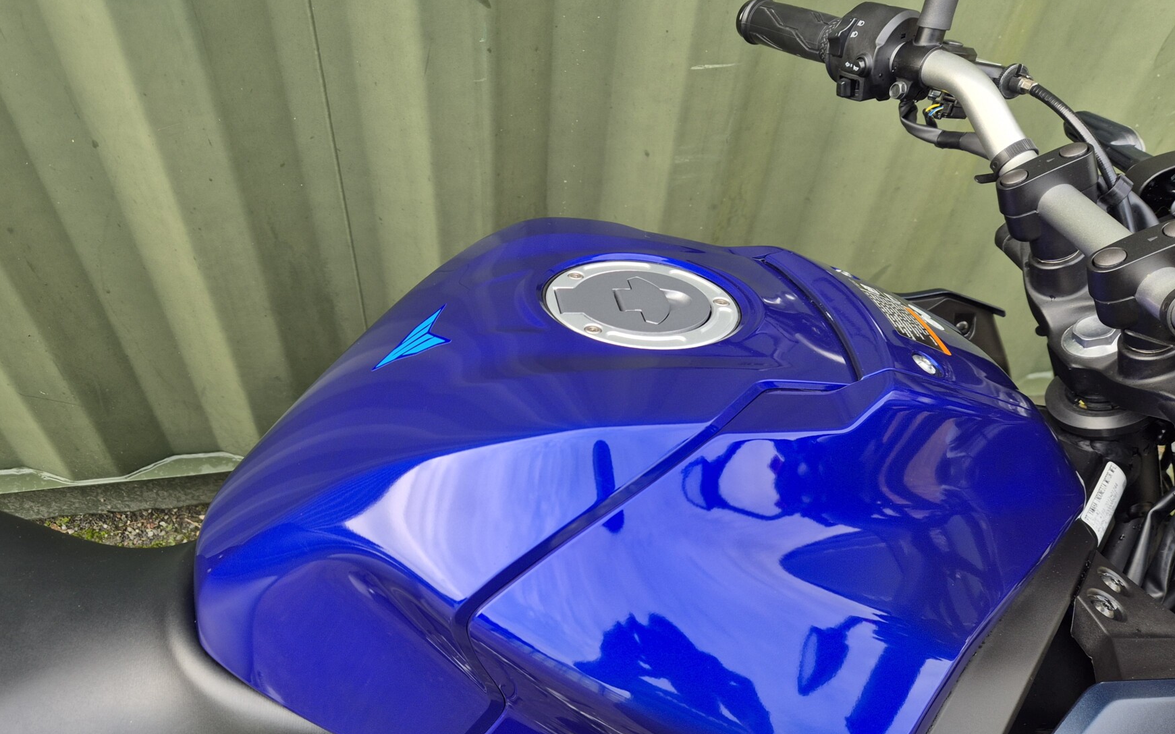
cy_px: 457
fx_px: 897
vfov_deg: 44.2
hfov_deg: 66.4
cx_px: 545
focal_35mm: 28
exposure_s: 1/180
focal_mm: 5.4
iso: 40
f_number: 1.8
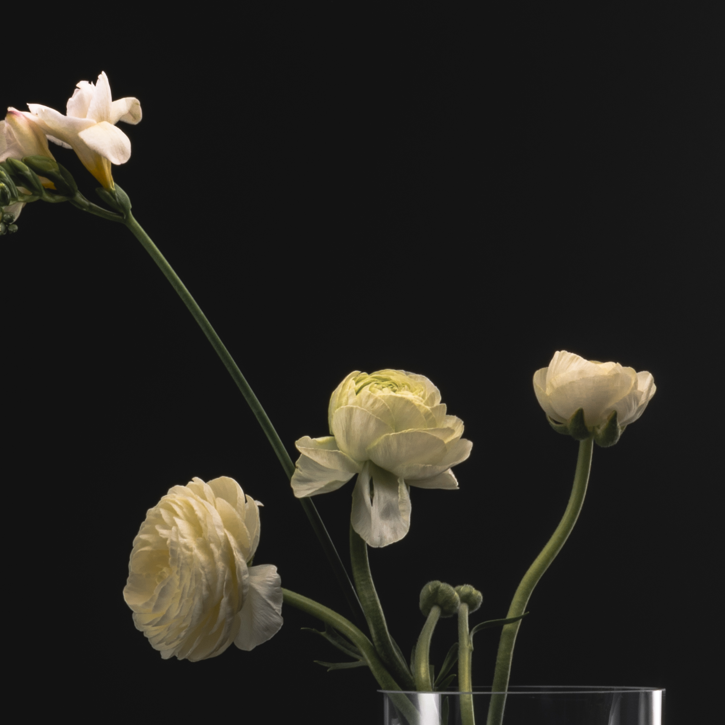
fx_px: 6469
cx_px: 330
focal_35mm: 273
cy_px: 851
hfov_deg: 6.4
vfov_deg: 6.4
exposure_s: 1/60
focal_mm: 85
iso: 50
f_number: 32
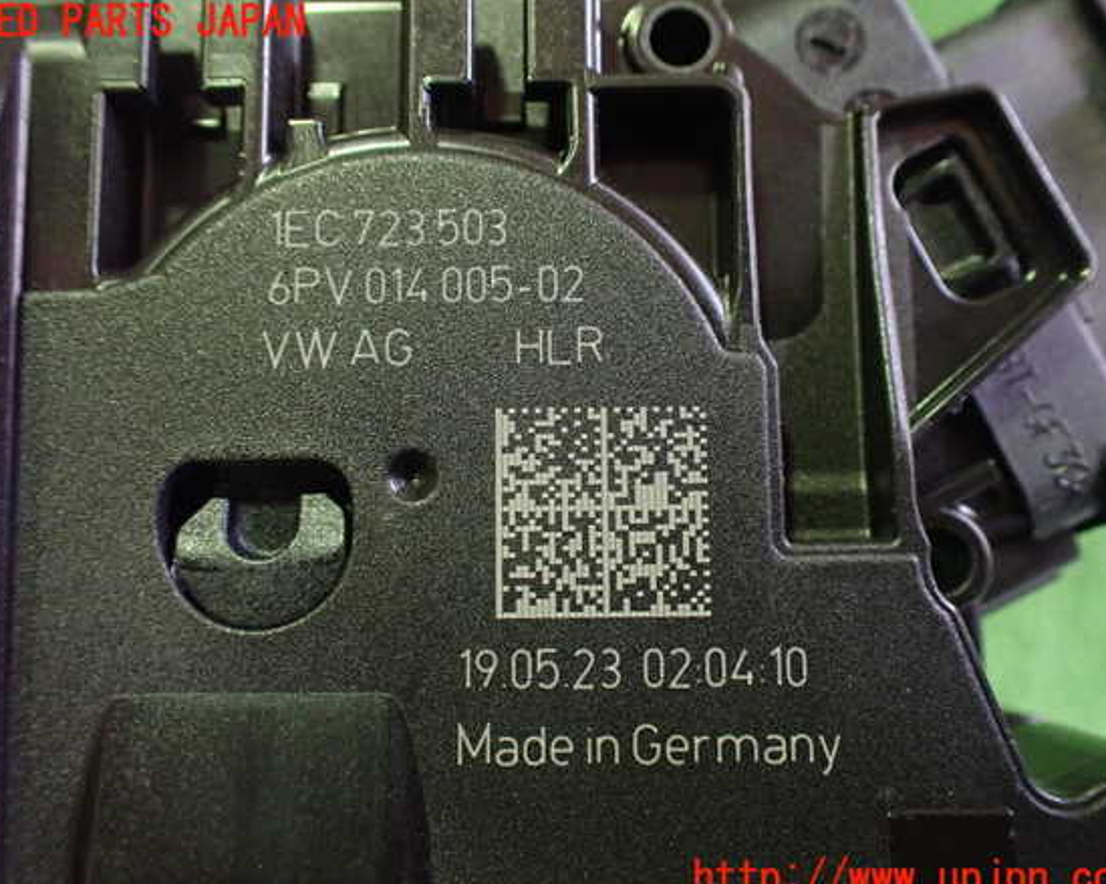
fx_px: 1047
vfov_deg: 45.8
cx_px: 544
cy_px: 451
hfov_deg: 55.7
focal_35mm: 32
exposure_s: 1/50
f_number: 2.3
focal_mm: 5.4
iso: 800
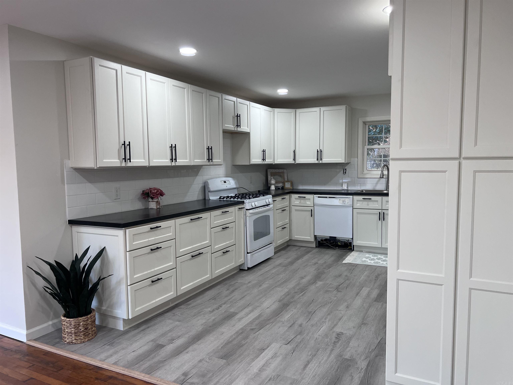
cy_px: 192
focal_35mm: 26
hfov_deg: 67.3
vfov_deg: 53.1
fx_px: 385
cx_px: 256
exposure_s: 1/120
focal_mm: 5.7
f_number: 1.5
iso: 100
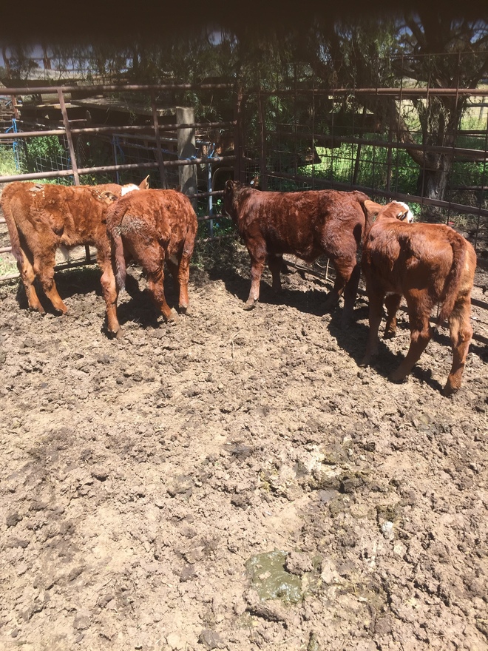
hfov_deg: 48.2
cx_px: 244
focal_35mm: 29
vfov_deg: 61.7
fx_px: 545
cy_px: 326
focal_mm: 4.15
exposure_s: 1/501
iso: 32
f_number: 2.2
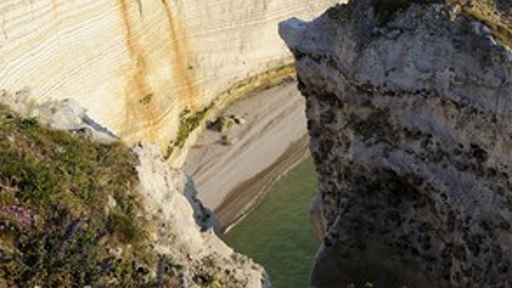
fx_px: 489
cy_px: 45
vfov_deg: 31.7
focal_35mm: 36
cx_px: 336
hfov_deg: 54.3
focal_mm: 24
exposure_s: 1/250
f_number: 8
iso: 200
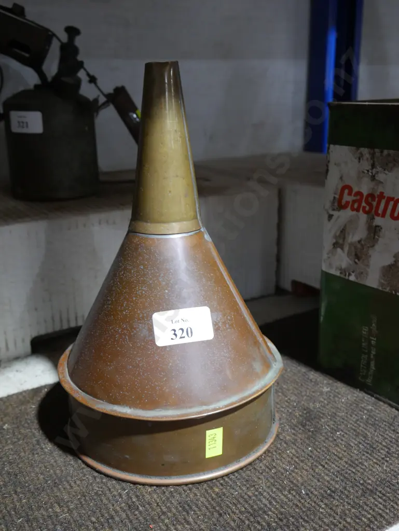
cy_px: 266
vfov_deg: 49.0
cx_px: 200
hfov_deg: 37.8
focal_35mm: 38
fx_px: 584
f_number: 4.1
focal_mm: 19
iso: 1000
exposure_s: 1/60
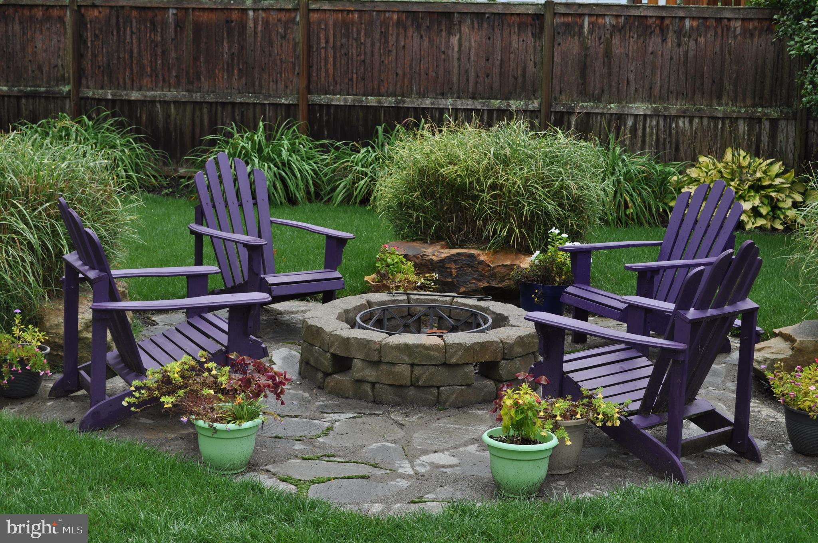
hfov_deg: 37.9
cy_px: 272
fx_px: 1191
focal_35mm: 52
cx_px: 409
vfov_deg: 25.7
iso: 200
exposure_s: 1/200
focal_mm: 35
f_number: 7.1
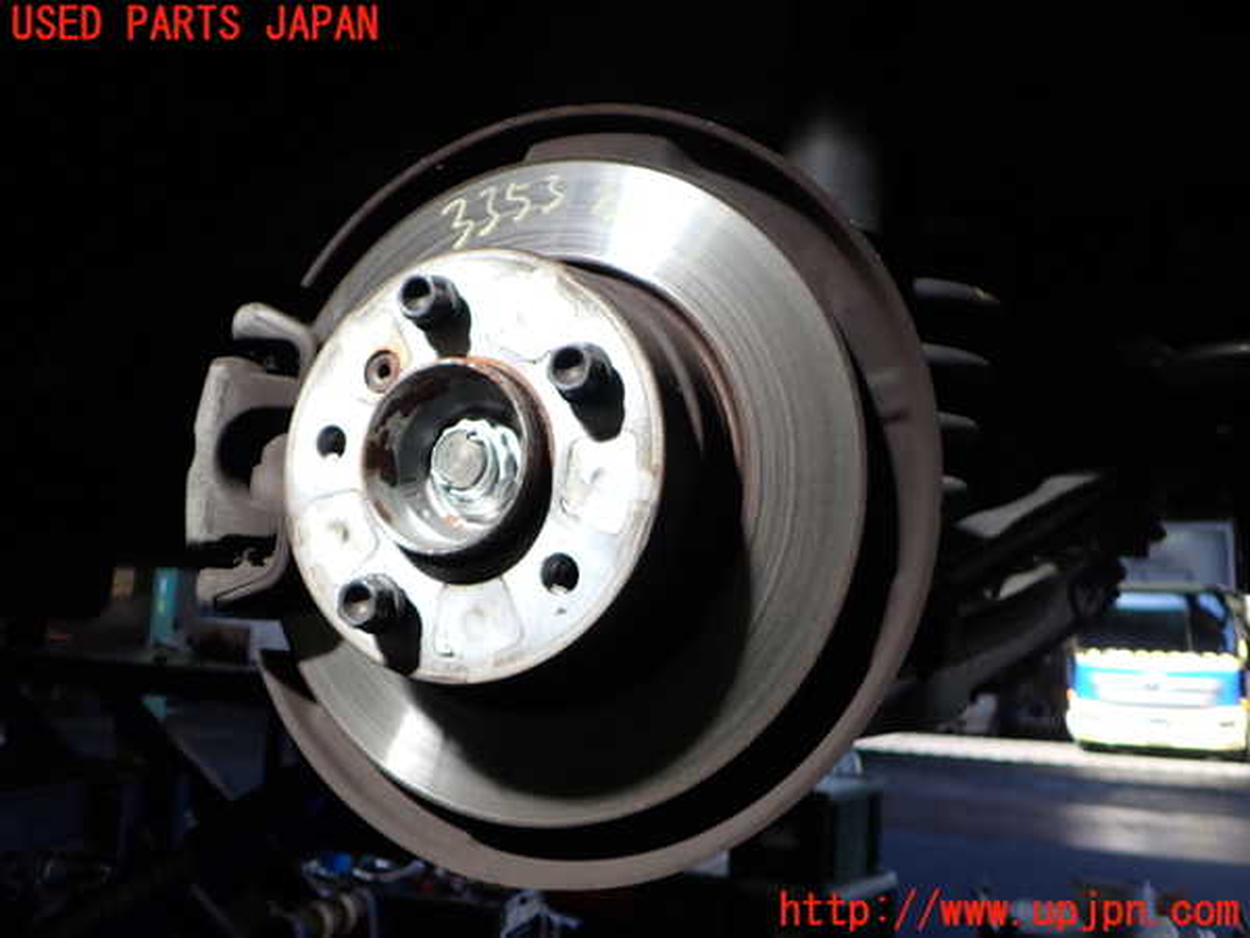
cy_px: 469
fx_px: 1083
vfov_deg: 46.8
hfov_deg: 60.0
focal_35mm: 30
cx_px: 625
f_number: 2.3
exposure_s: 1/200
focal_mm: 5.4
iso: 100
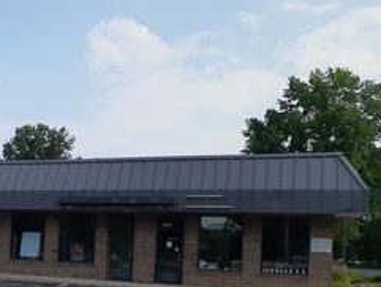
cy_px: 232
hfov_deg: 31.4
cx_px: -13
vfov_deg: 25.6
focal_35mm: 56
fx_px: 617
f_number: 1.9
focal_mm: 3.6
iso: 40
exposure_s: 1/1385
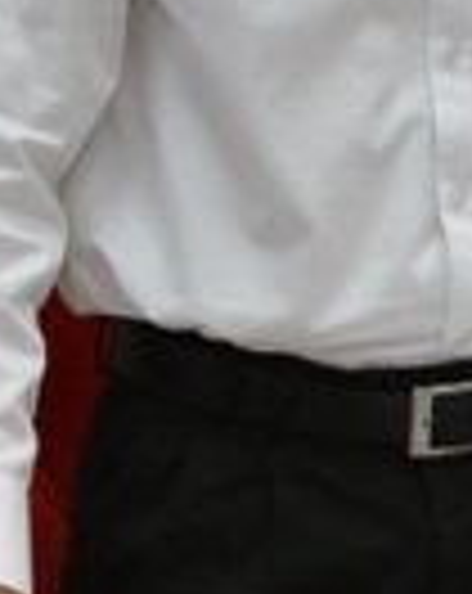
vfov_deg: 5.9
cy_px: -180
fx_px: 5747
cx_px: 562
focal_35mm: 328
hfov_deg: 4.7
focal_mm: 40
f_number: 5.6
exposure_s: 1/125
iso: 1600
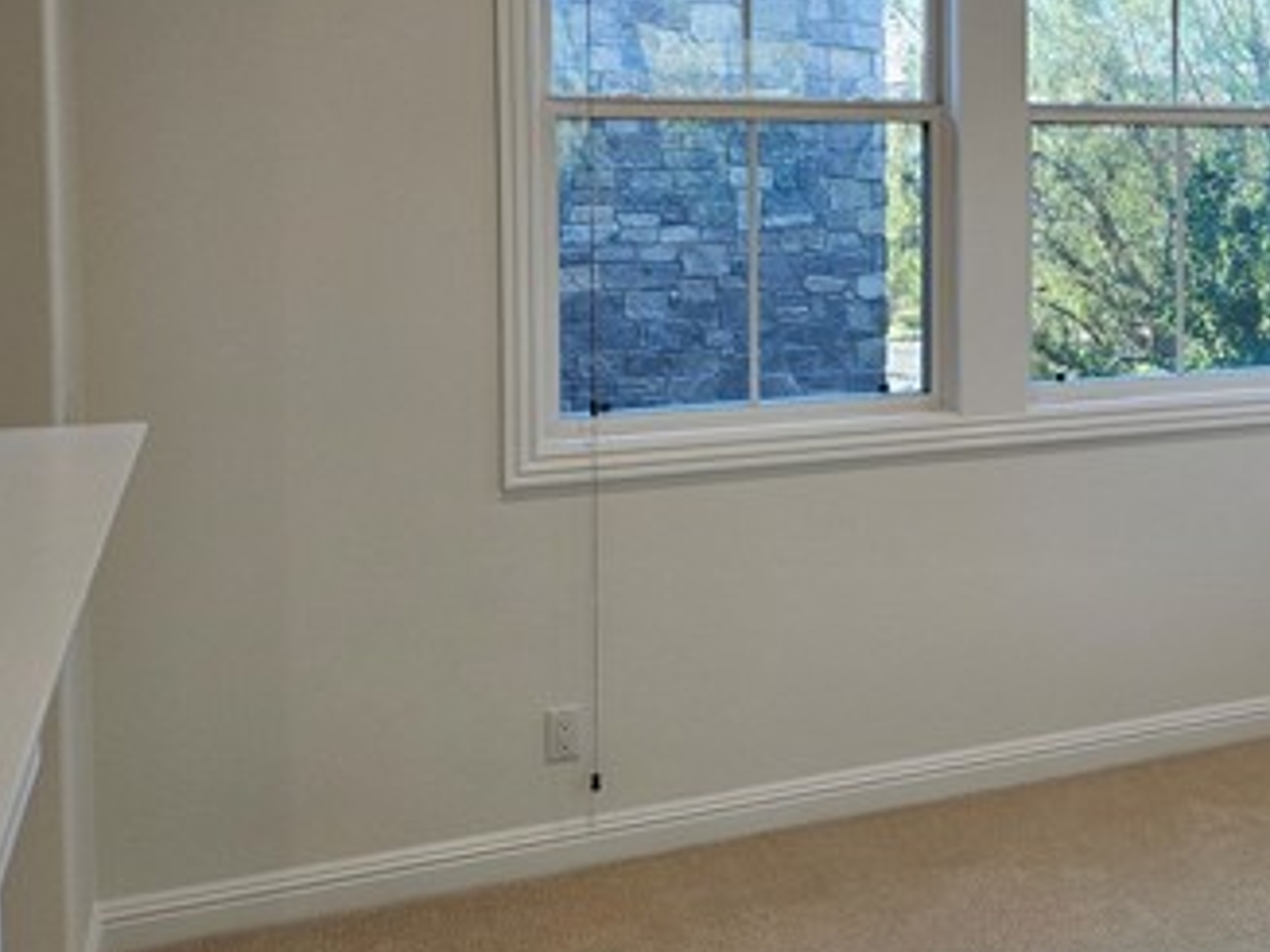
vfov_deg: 31.5
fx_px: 1650
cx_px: 1087
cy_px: 225
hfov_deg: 39.7
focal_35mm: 45
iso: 64
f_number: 1.8
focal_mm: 5.4
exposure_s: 1/120
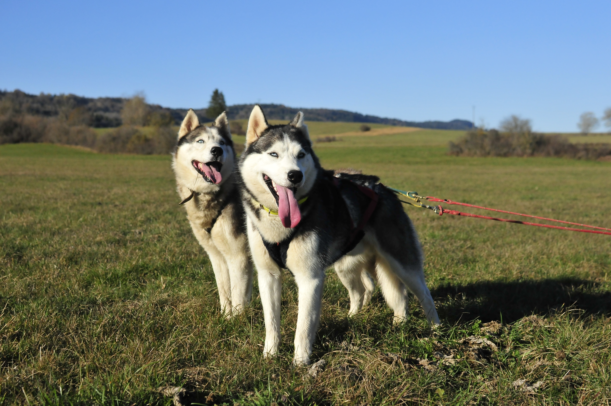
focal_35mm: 52
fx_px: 890
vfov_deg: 25.7
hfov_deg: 37.9
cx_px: 306
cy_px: 203
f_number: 4.5
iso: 800
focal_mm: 35
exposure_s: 1/8000
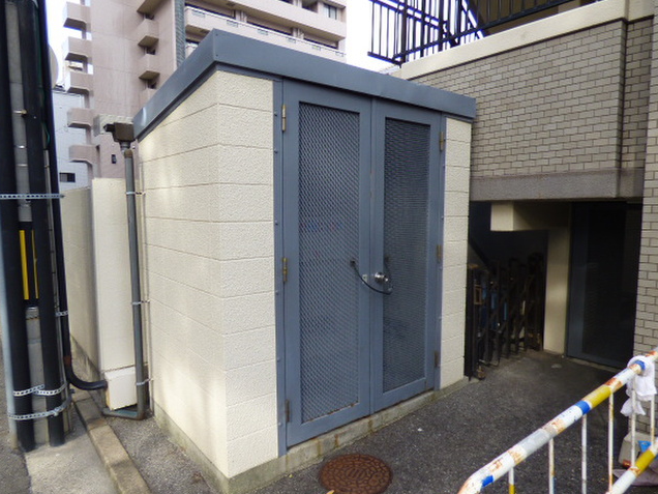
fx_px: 418
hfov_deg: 76.4
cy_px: 254
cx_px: 333
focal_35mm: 22
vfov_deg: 61.1
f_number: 2.8
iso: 100
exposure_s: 1/250
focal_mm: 3.58
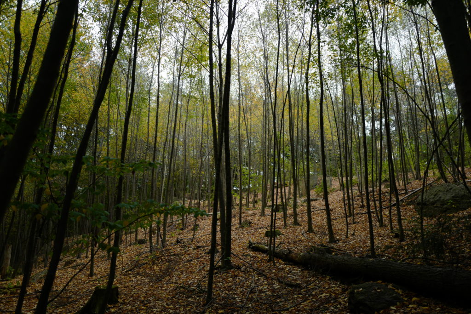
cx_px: 236
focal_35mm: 28
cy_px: 157
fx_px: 366
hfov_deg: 65.5
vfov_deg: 46.4
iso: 200
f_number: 1.7
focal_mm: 28
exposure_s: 1/1250
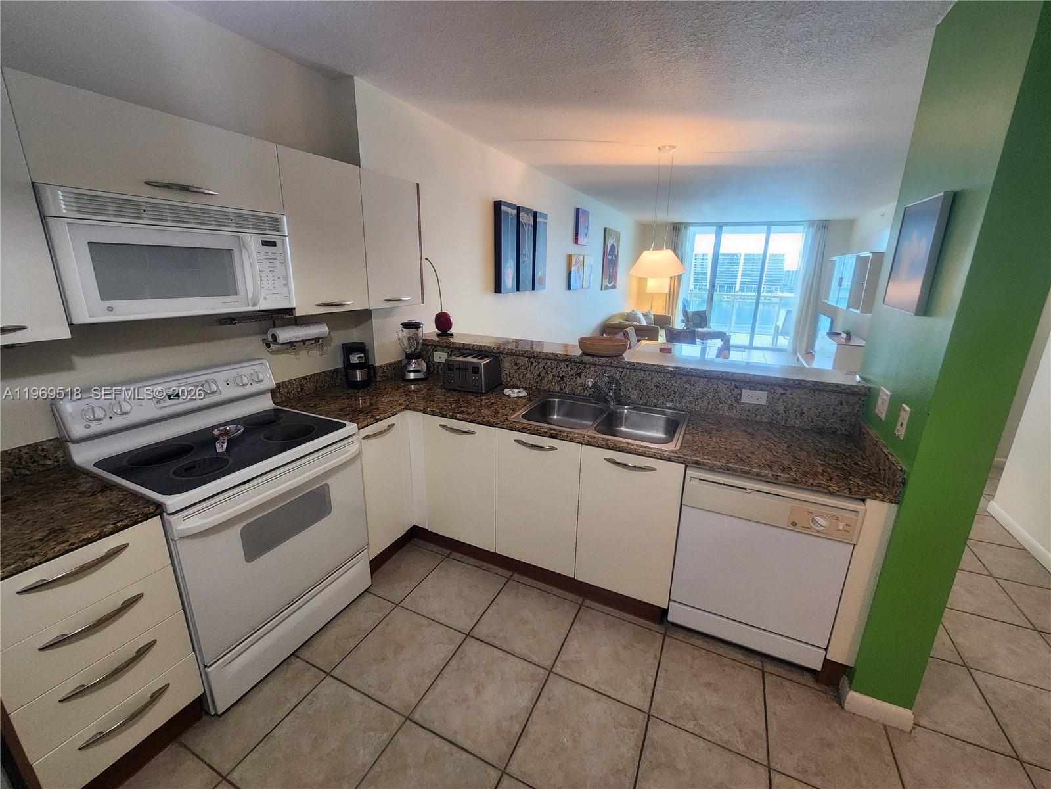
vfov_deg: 89.9
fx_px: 395
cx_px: 526
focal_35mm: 13
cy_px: 394
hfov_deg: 106.2
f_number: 2.2
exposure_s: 1/60
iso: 250
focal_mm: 2.2
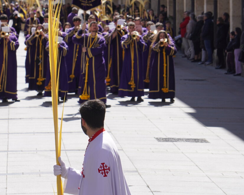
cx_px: 56
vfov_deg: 6.8
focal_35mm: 227
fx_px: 1639
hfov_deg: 8.5
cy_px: 72
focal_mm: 104
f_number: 7.1
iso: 100
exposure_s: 1/320
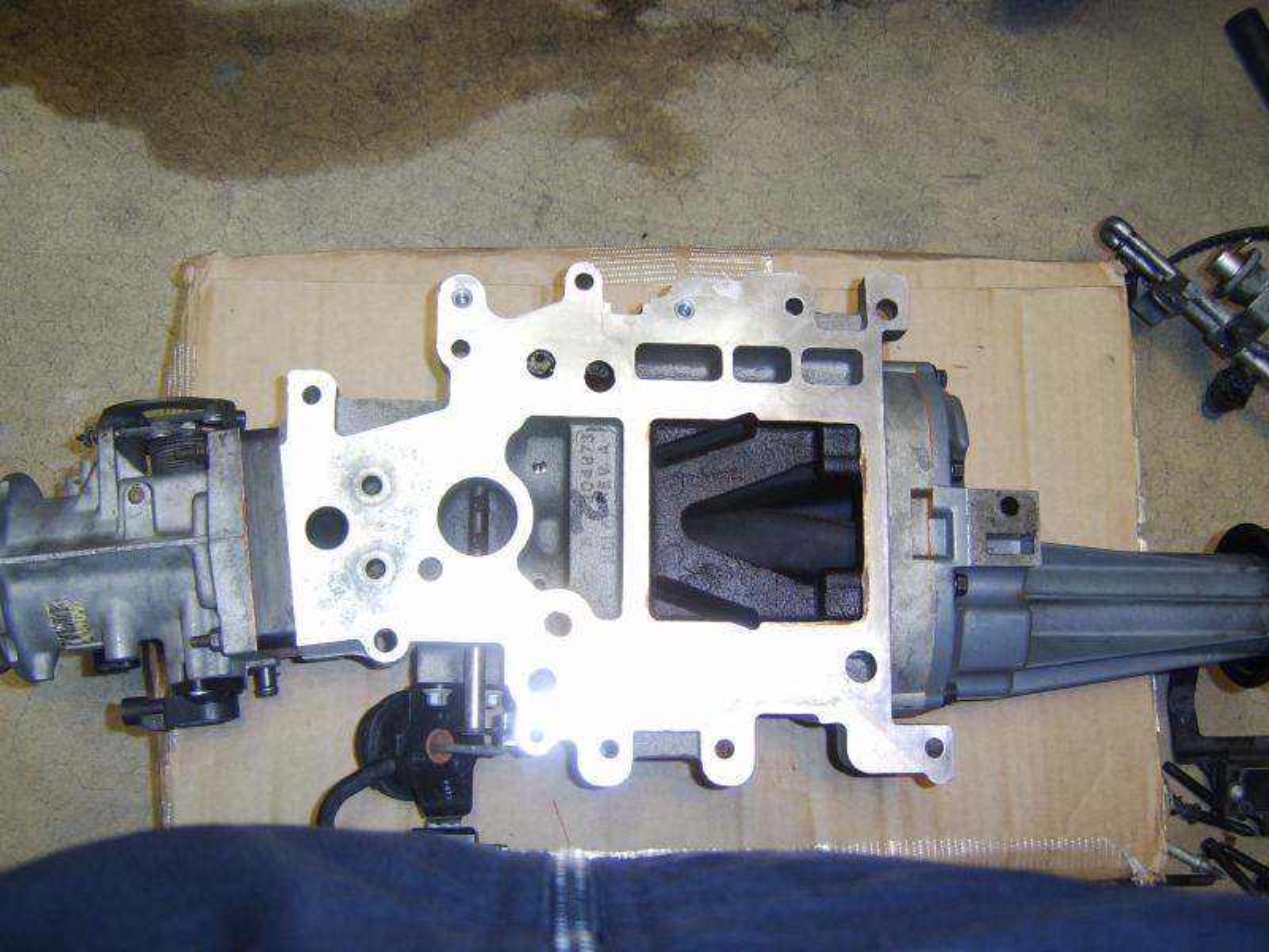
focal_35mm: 31
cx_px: 634
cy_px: 476
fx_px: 1136
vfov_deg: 45.4
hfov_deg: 58.4
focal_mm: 8.13
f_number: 2.7
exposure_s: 1/30
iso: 141
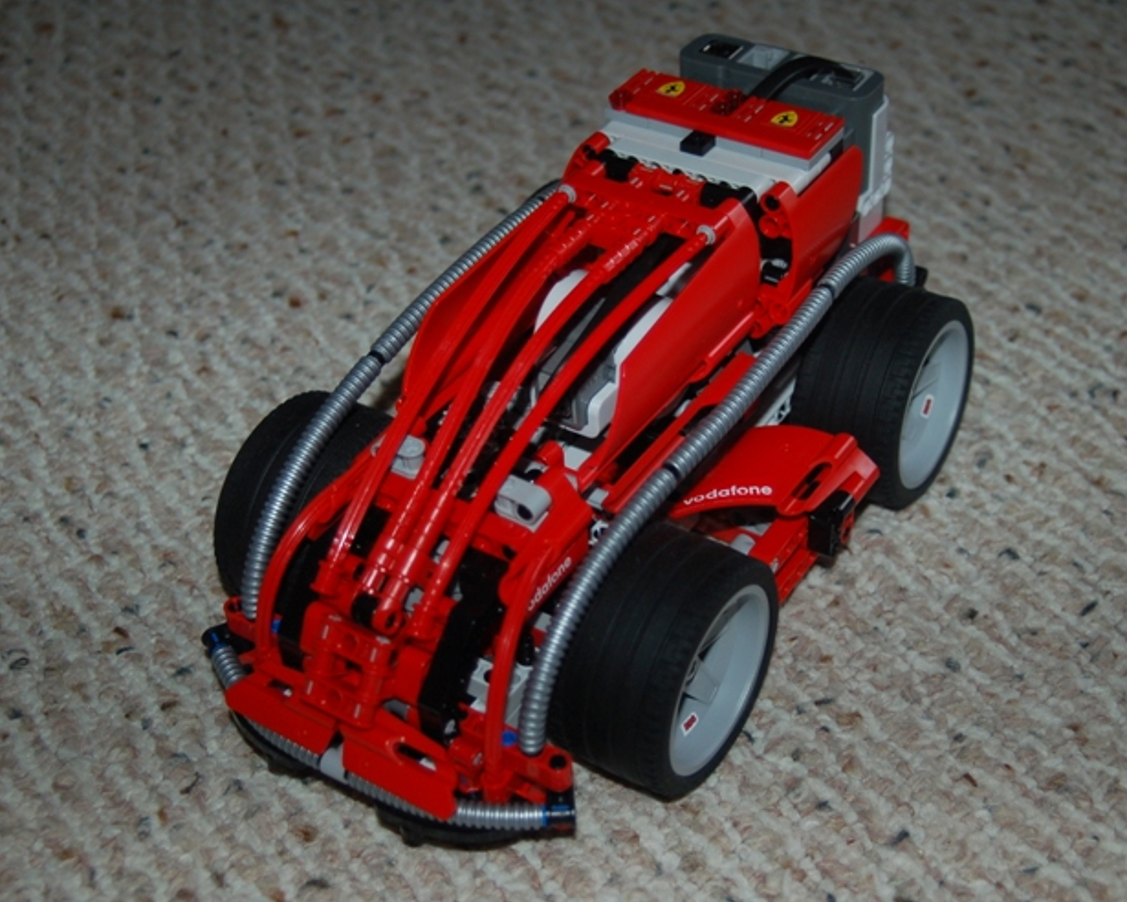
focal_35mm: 55
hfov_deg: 34.1
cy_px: 449
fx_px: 1835
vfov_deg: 27.6
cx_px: 597
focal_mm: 32
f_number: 3.8
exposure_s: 1/60
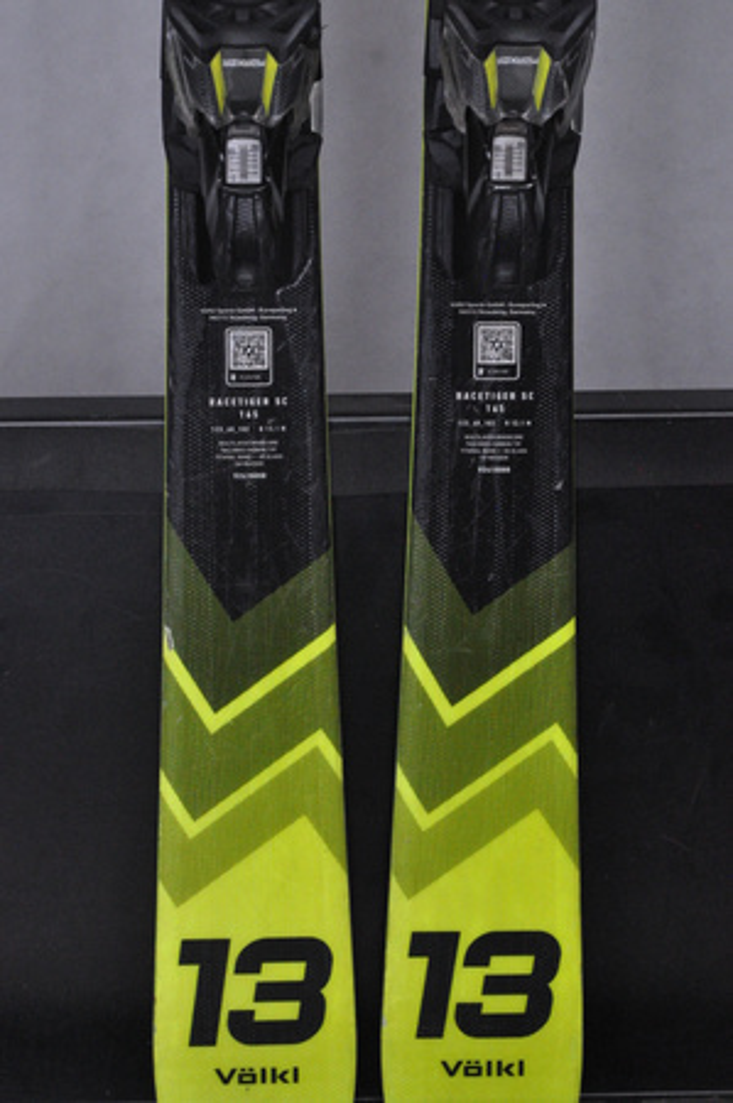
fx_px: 3444
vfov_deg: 18.2
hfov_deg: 12.2
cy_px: 552
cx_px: 366
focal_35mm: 112
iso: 3200
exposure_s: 1/125
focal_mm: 75
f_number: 9.5
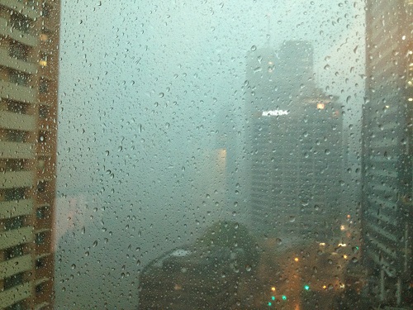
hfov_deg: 52.6
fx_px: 418
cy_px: 155
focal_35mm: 35
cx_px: 206
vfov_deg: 40.7
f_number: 2.4
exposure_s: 1/20
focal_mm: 4.28
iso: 250
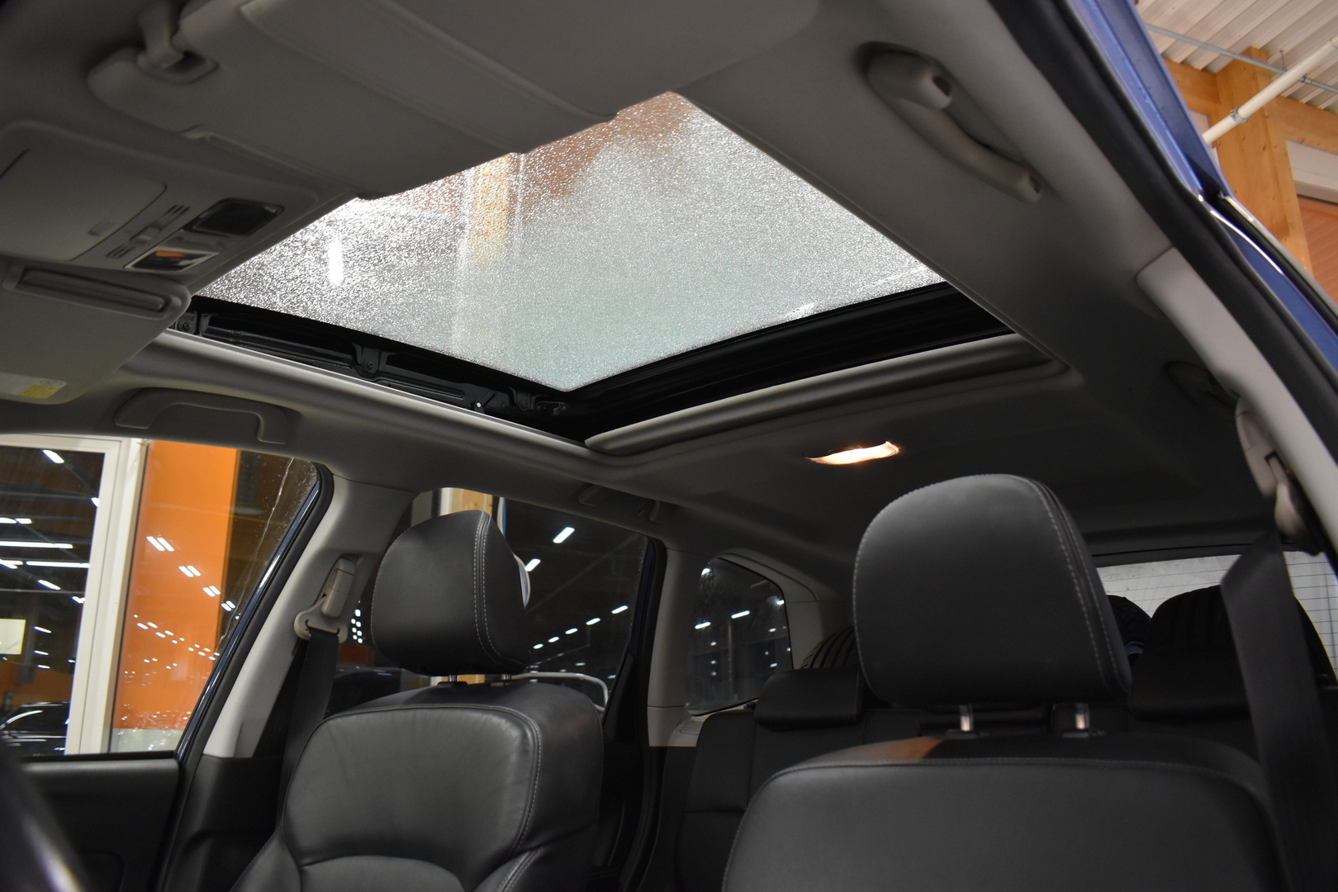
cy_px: 446
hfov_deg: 67.4
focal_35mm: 27
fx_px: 1003
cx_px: 669
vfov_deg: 47.9
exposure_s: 1/60
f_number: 3.5
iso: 1600
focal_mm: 18
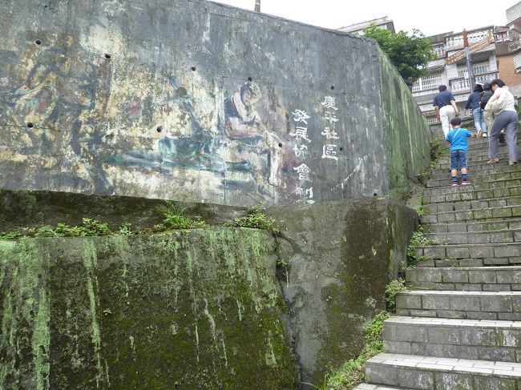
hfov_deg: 69.4
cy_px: 195
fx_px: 376
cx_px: 260
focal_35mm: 25
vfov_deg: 54.8
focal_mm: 4.5
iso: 80
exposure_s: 1/125
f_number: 3.5
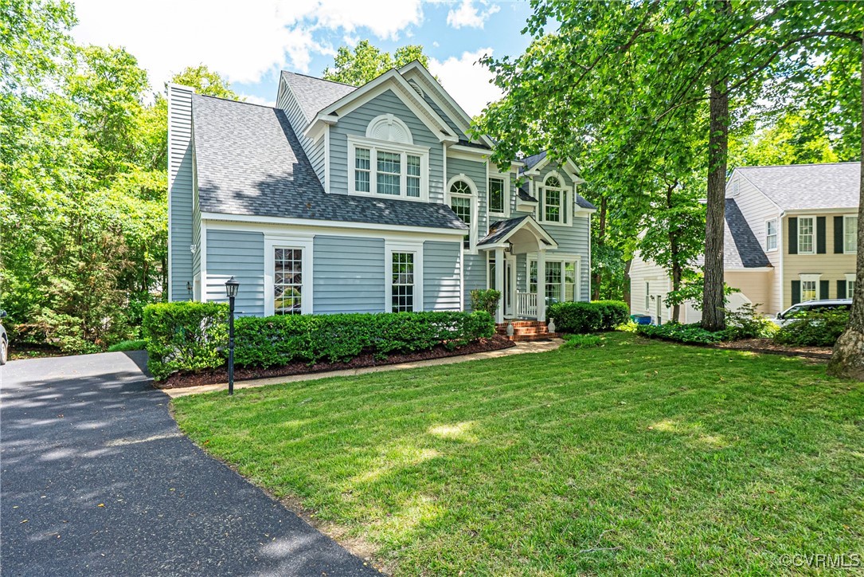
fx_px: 456
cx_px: 432
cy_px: 288
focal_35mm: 19
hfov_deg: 86.9
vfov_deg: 64.6
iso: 800
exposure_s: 1/125
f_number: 8
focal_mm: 19
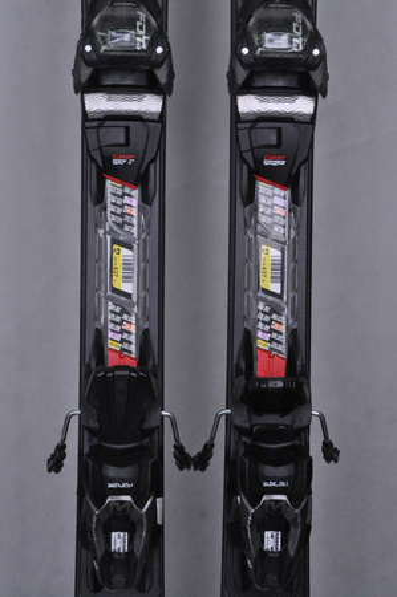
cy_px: 298
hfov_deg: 12.2
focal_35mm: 112
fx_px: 1865
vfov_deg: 18.2
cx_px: 198
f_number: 11
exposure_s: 1/125
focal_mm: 75
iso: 3200
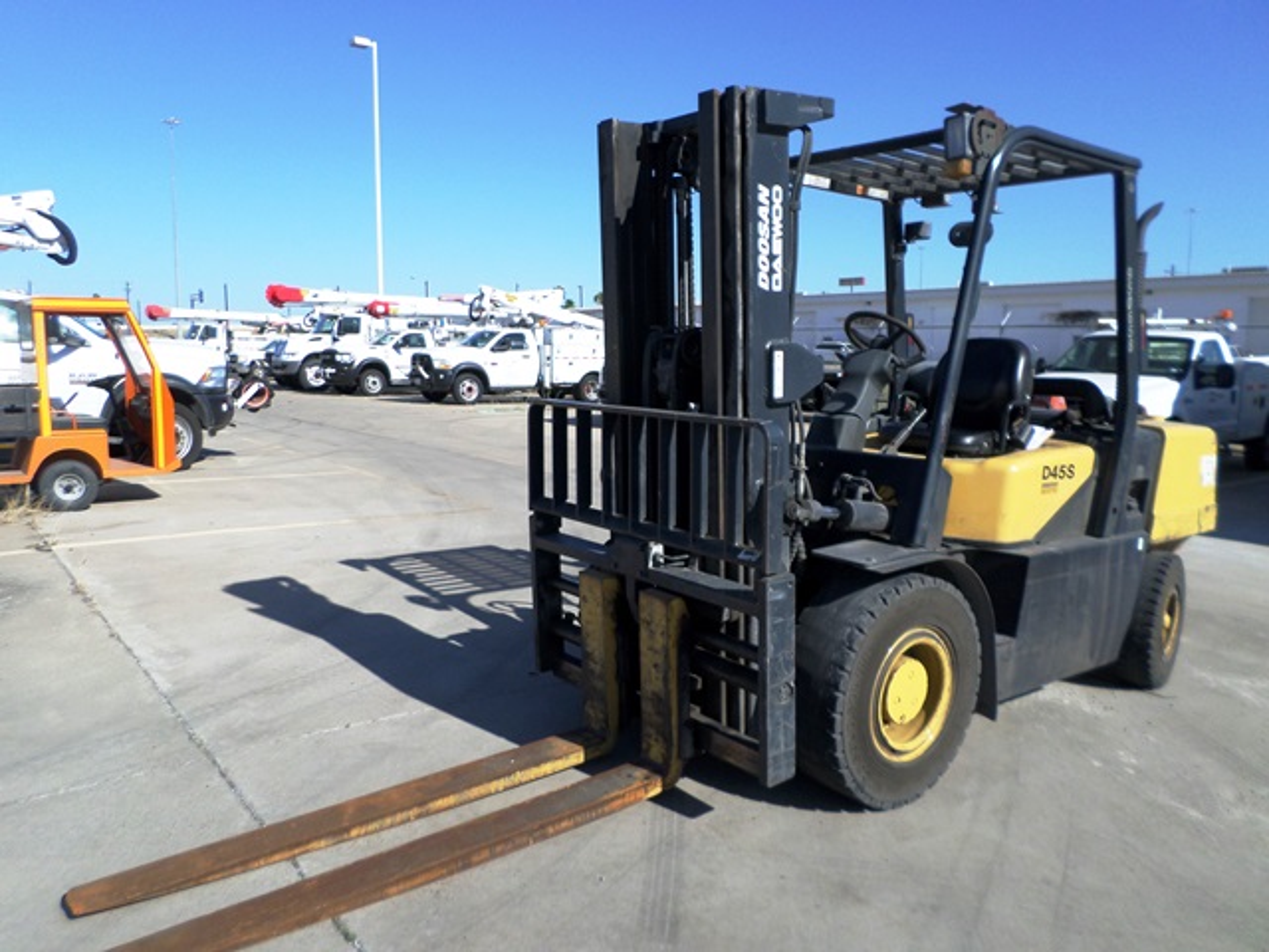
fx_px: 916
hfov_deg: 69.4
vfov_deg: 54.9
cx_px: 634
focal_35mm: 25
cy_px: 476
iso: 80
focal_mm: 4.5
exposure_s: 1/1500
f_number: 2.5
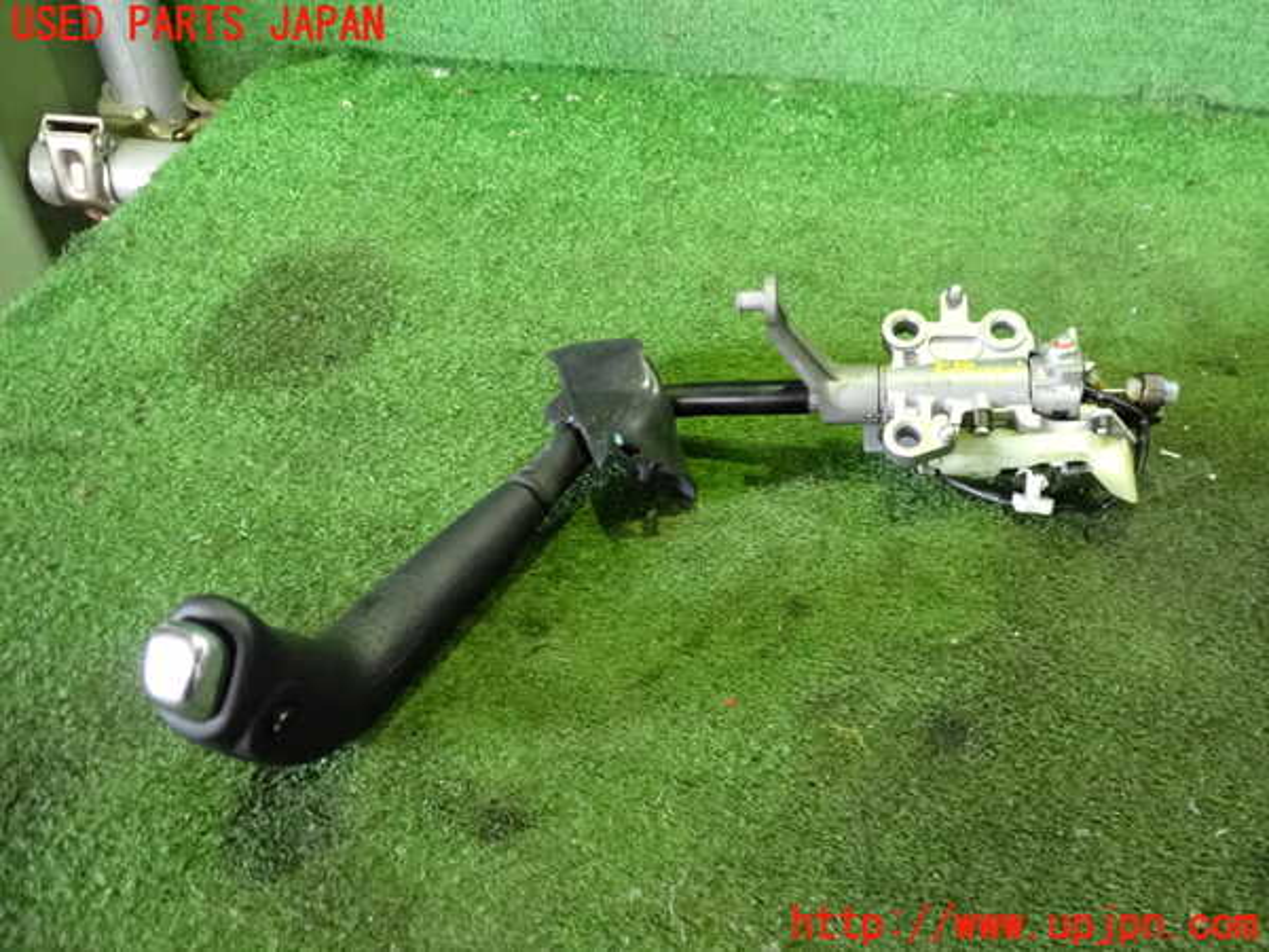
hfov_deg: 60.0
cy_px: 476
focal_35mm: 30
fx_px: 1100
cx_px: 634
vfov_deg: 46.8
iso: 2000
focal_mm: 5.4
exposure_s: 1/100
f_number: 2.3
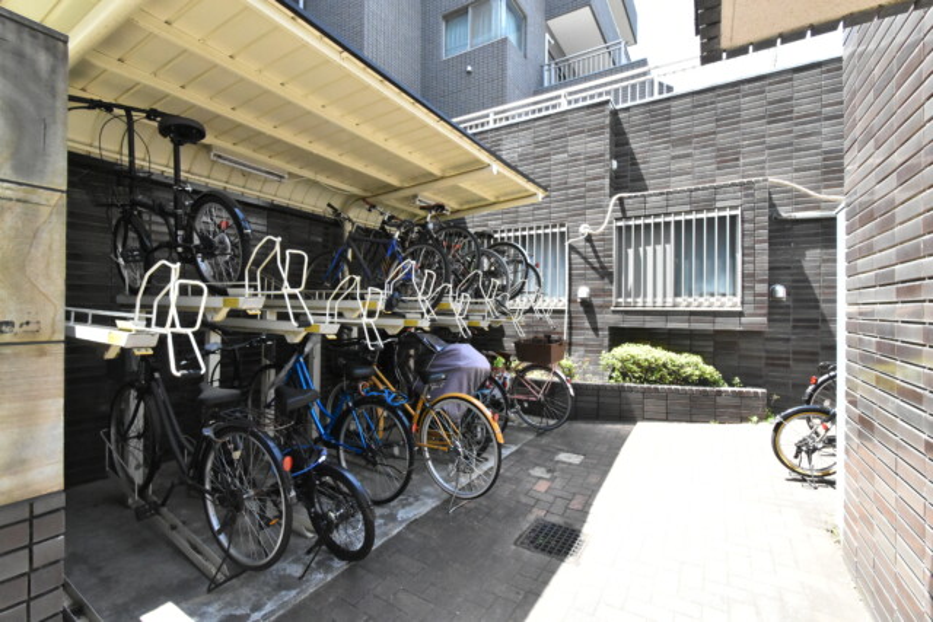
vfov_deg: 77.4
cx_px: 466
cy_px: 311
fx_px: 389
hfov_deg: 100.4
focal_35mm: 15
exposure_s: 1/640
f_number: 13
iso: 6400
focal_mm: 10
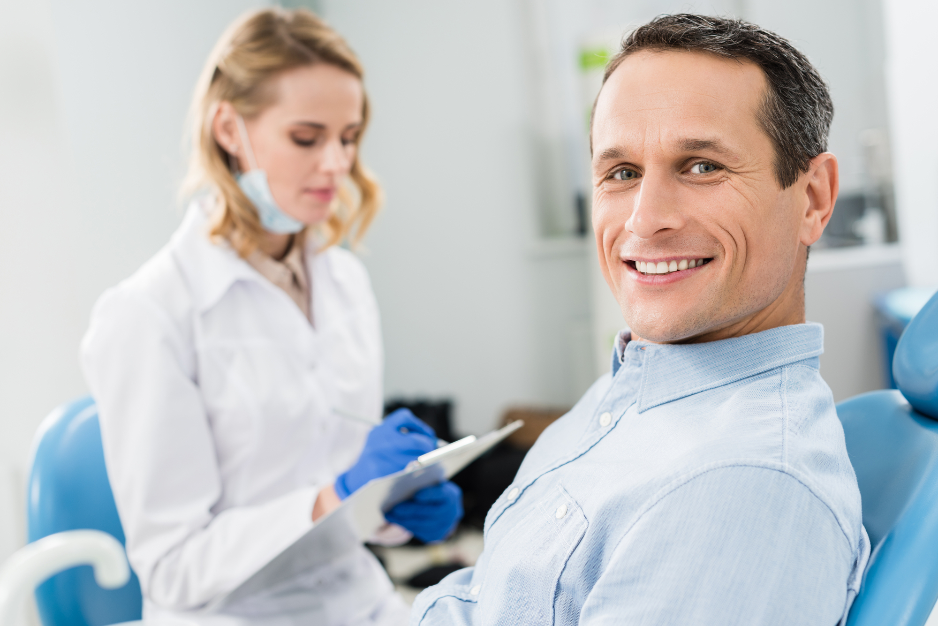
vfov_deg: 27.0
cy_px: 313
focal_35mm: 50
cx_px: 469
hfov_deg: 39.6
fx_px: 1303
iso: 100
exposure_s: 1/200
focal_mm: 50
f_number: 3.5
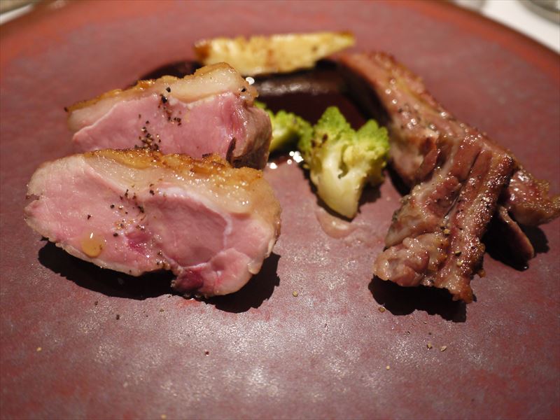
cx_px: 280
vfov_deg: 49.7
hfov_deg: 63.4
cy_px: 210
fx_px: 453
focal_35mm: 28
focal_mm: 14
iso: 400
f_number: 2.5
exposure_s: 1/30
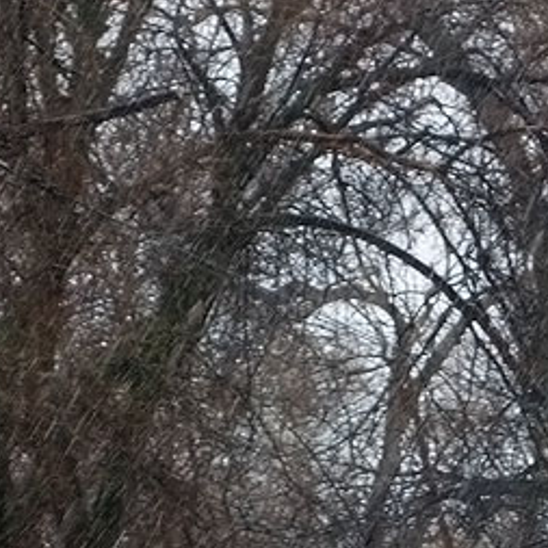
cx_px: 474
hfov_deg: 6.2
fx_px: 5051
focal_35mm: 282
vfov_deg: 6.2
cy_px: 739
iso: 125
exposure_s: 1/80
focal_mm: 25.93
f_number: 4
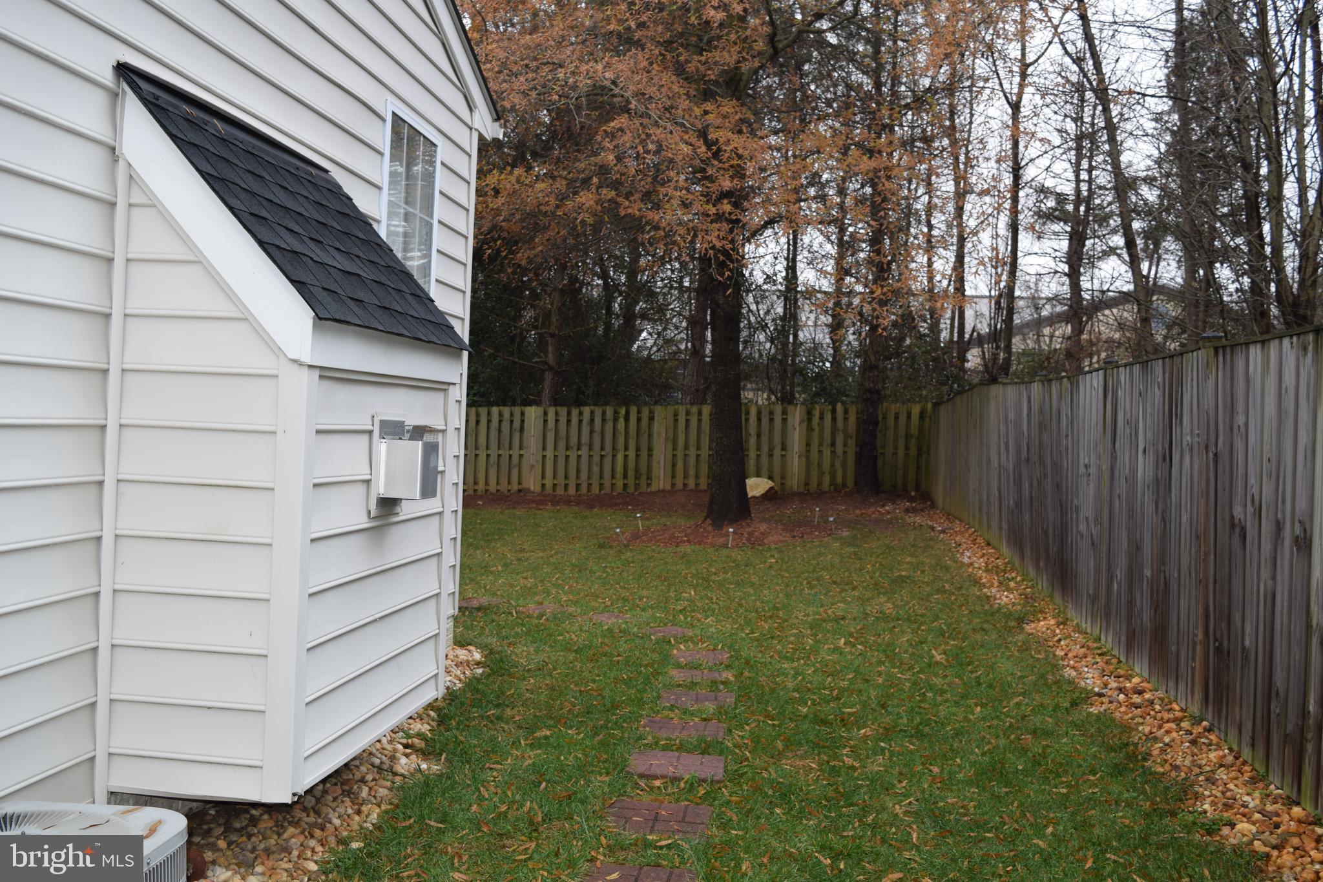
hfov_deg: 57.2
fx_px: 1213
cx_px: 662
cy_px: 441
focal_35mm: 33
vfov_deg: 40.0
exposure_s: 1/125
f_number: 5.6
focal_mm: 22
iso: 220
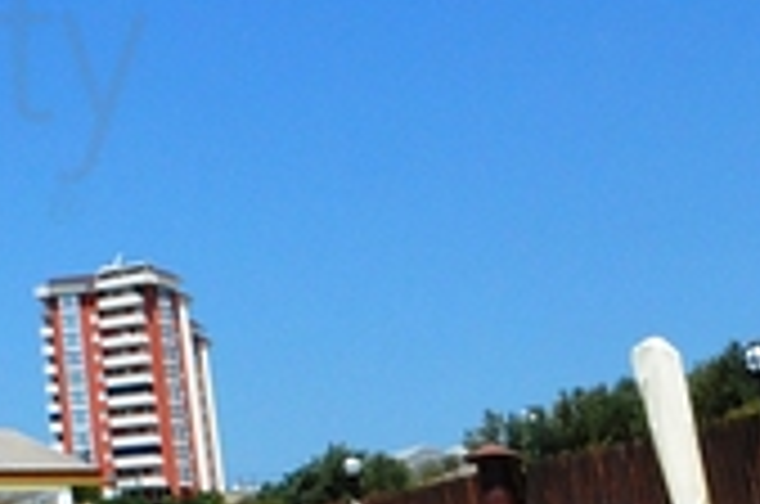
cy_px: 14
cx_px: -393
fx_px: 1622
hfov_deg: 21.8
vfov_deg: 17.3
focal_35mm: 77
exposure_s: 1/1250
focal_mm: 12
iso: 2500
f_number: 18
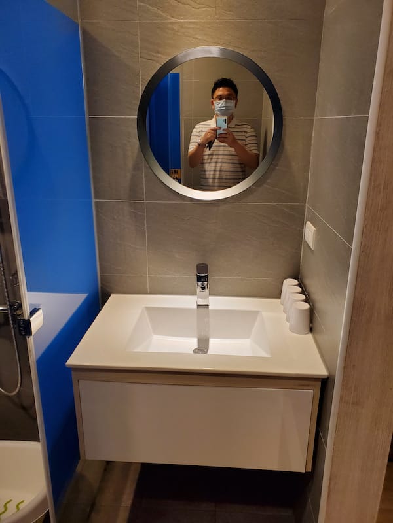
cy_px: 262
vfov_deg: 67.3
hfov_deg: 53.1
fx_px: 394
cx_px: 196
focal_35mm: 26
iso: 200
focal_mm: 4.3
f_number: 2.4
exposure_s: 1/120
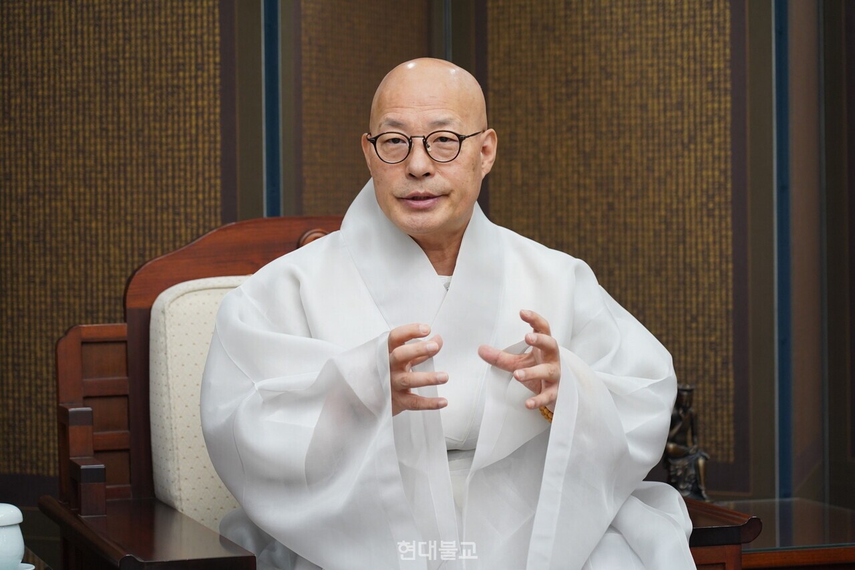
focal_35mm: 105
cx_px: 428
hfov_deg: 19.5
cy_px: 285
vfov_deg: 13.0
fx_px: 2493
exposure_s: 1/250
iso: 2000
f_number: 4
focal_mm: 105
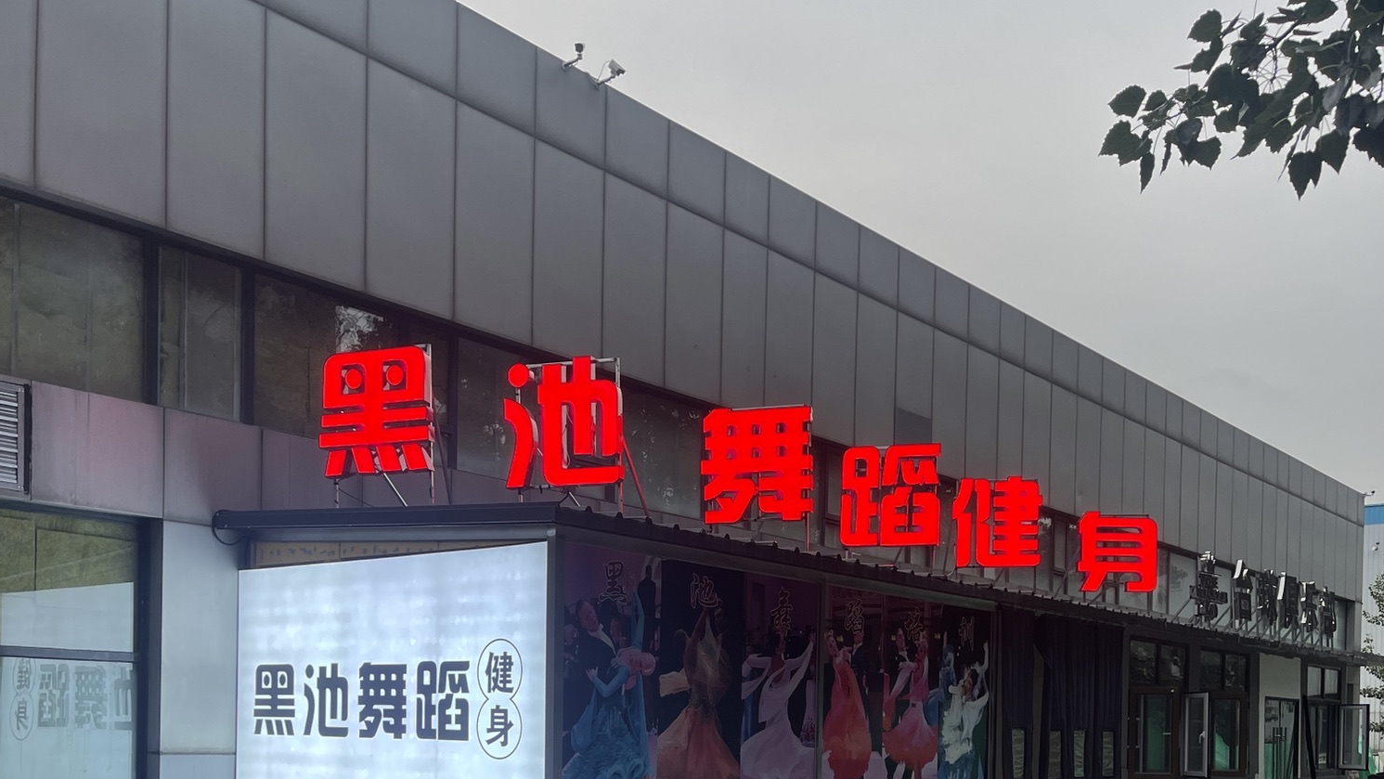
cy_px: 728
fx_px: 1395
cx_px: 690
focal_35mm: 38
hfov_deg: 52.8
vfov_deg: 29.7
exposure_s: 1/121
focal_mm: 5.1
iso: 40
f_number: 1.6
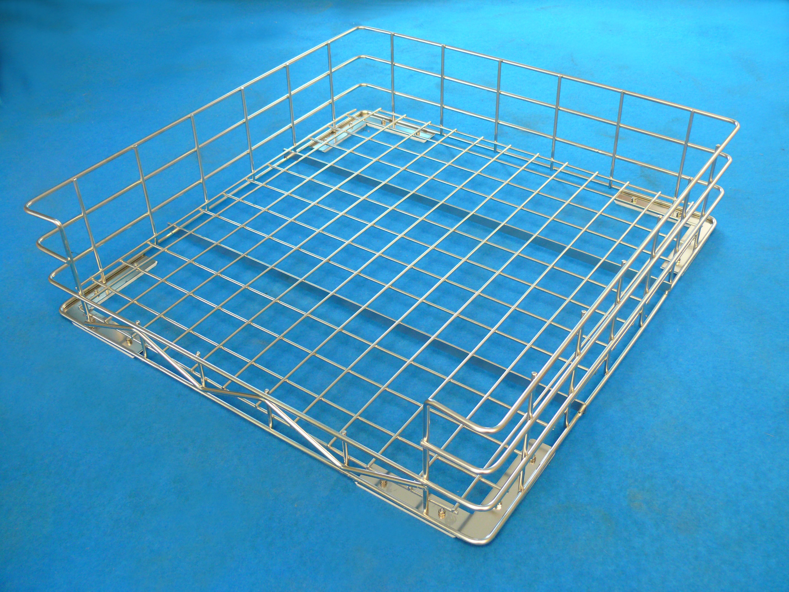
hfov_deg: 49.0
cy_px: 296
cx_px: 394
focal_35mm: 38
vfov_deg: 37.7
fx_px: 866
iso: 200
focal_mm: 8
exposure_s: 1/20
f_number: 2.8
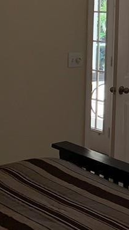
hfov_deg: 12.6
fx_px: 479
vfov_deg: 26.3
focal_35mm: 79
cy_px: 40
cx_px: 288
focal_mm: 4.25
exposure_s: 1/196
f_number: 1.8
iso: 25
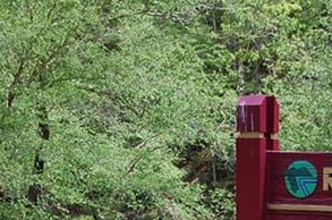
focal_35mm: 126
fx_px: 1159
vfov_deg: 10.6
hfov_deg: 16.2
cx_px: 58
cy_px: 295
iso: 200
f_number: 7.1
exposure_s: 1/200
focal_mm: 24
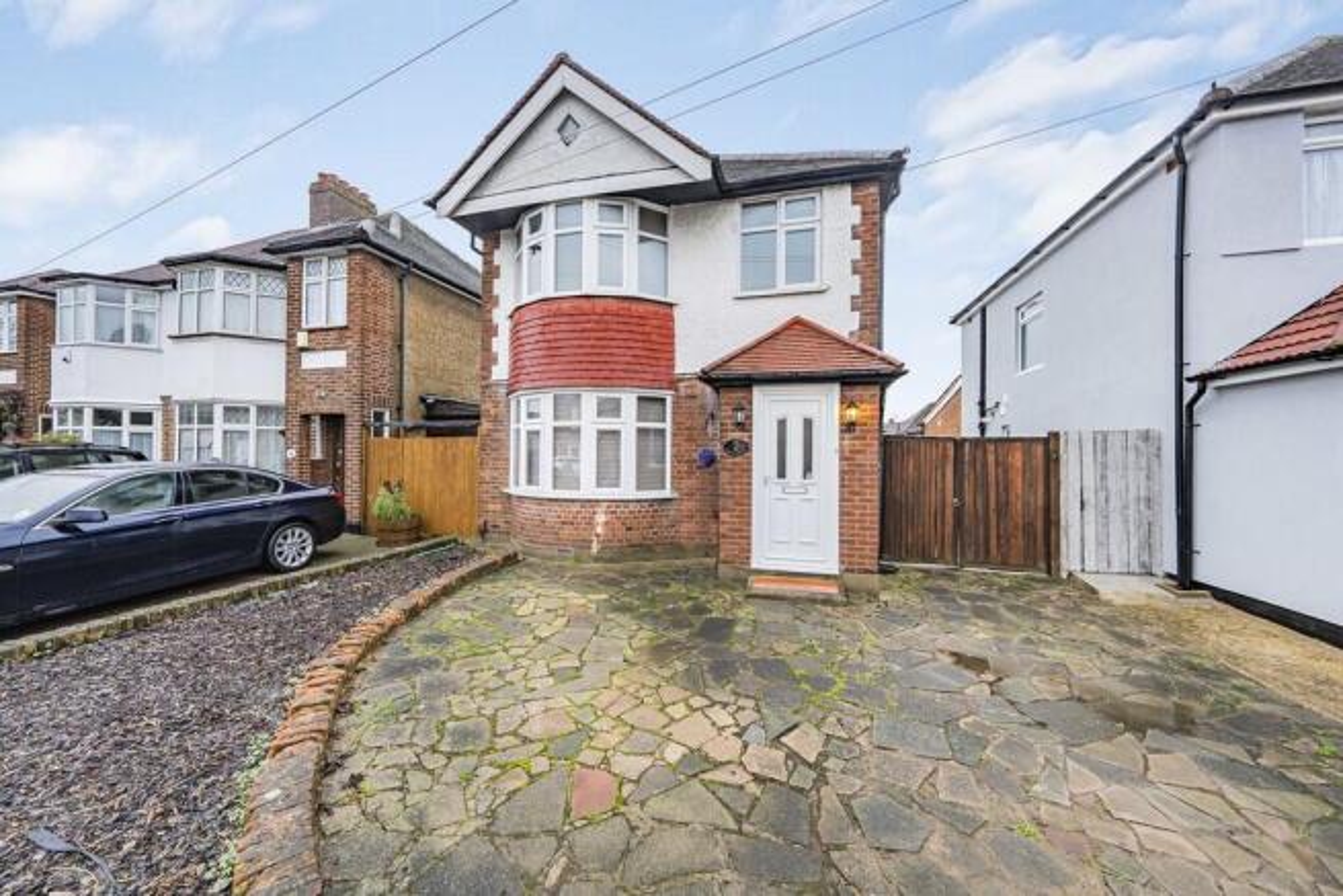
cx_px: 672
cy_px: 448
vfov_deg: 90.0
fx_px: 448
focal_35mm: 12
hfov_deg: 112.6
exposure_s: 1/40
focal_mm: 12
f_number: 9
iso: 320
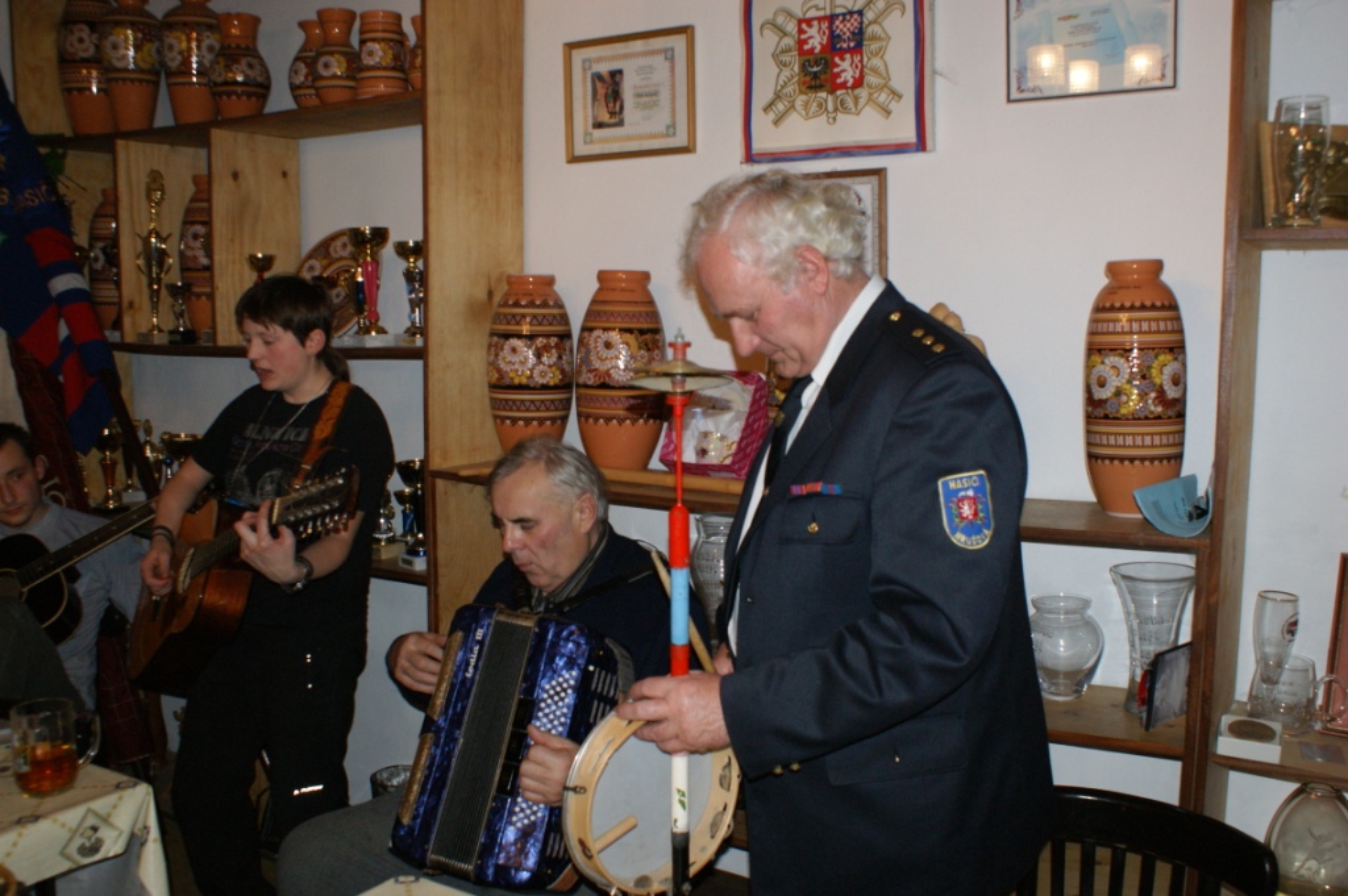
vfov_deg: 43.5
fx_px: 1122
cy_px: 448
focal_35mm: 30
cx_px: 674
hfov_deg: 62.0
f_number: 5.6
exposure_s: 1/60
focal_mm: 20
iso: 400
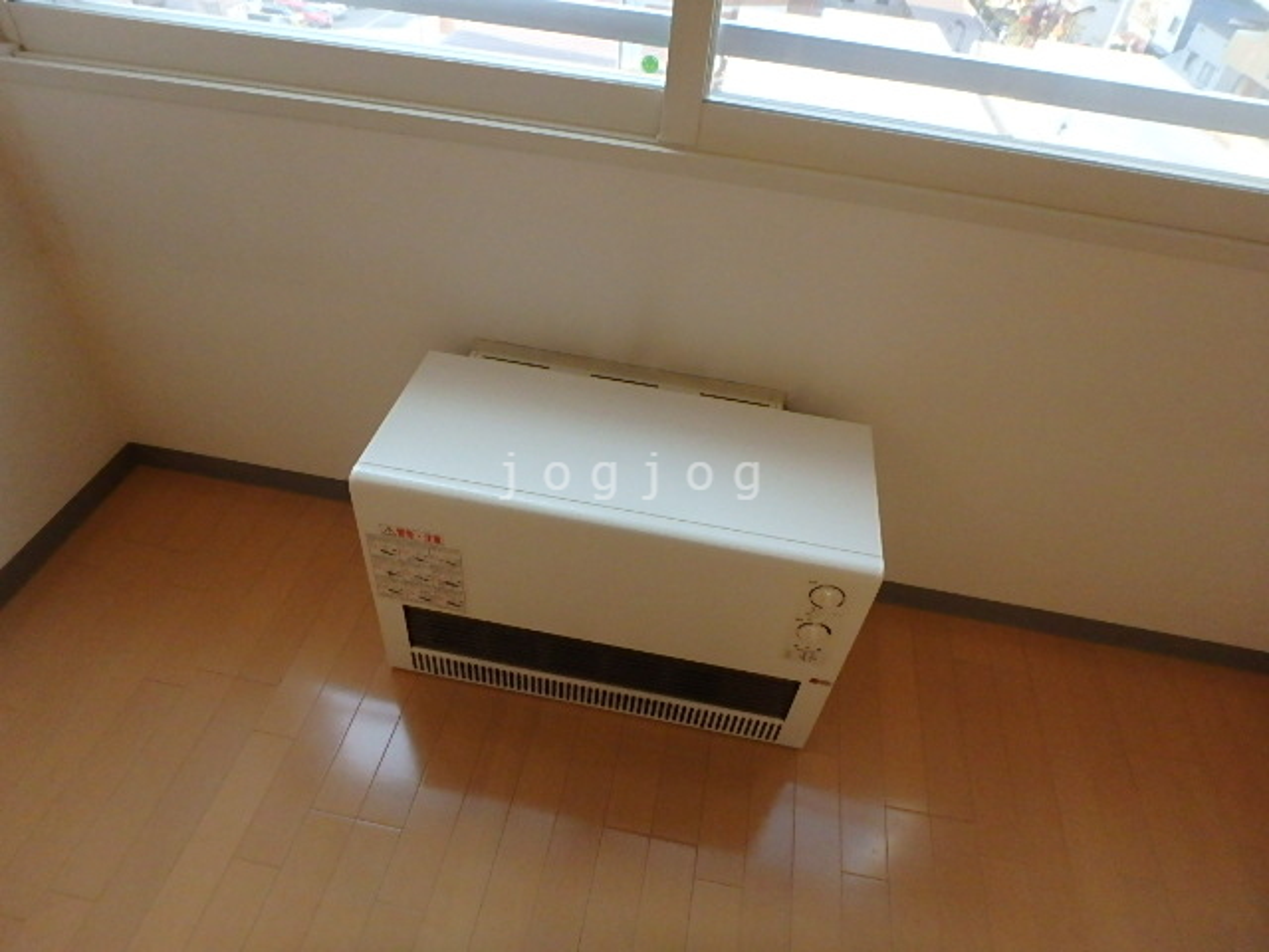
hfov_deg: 79.0
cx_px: 634
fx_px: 770
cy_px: 476
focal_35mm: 21
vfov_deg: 63.4
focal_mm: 3.7
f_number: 3.5
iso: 800
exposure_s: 1/320
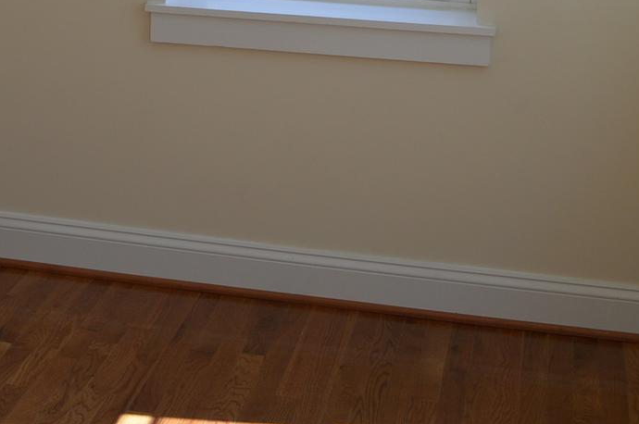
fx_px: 1737
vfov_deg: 13.3
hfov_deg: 20.3
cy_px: -175
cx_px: 14
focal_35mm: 98
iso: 200
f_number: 5.6
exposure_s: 1/125
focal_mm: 22
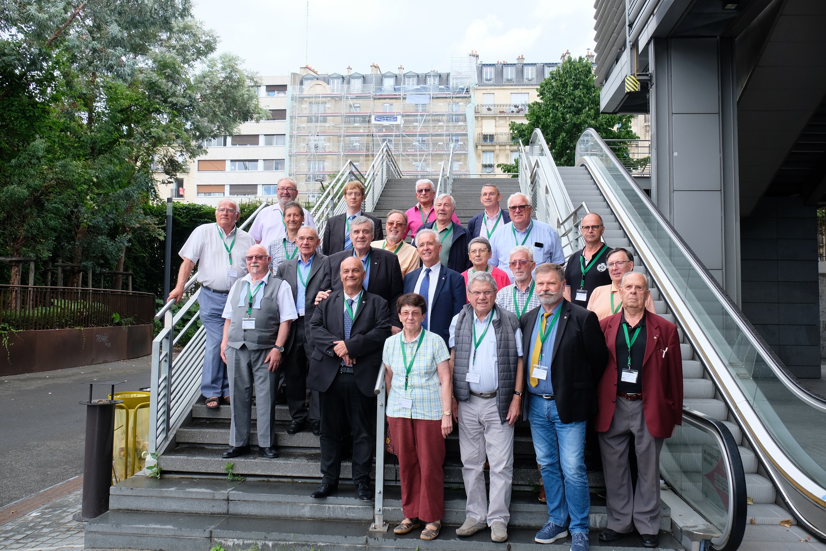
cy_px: 276
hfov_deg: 63.7
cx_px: 413
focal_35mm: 29
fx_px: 665
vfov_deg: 45.0
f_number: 8
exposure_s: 1/150
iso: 400
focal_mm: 19
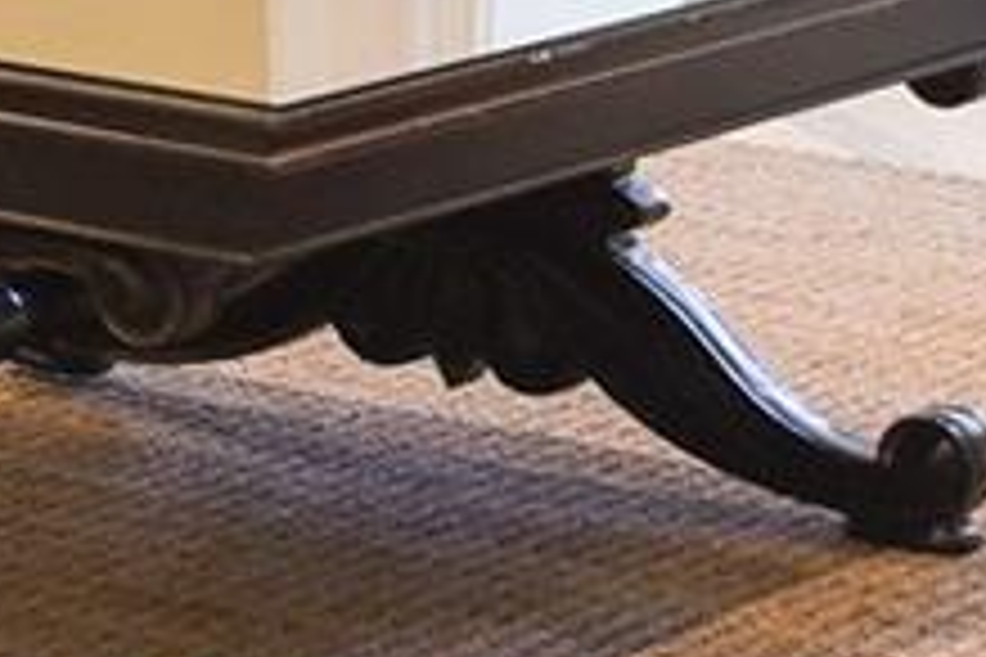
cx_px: -2593
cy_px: -983
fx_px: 5806
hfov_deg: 7.6
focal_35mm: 212
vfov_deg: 6.2
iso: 800
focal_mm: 29
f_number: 8
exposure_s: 1/13
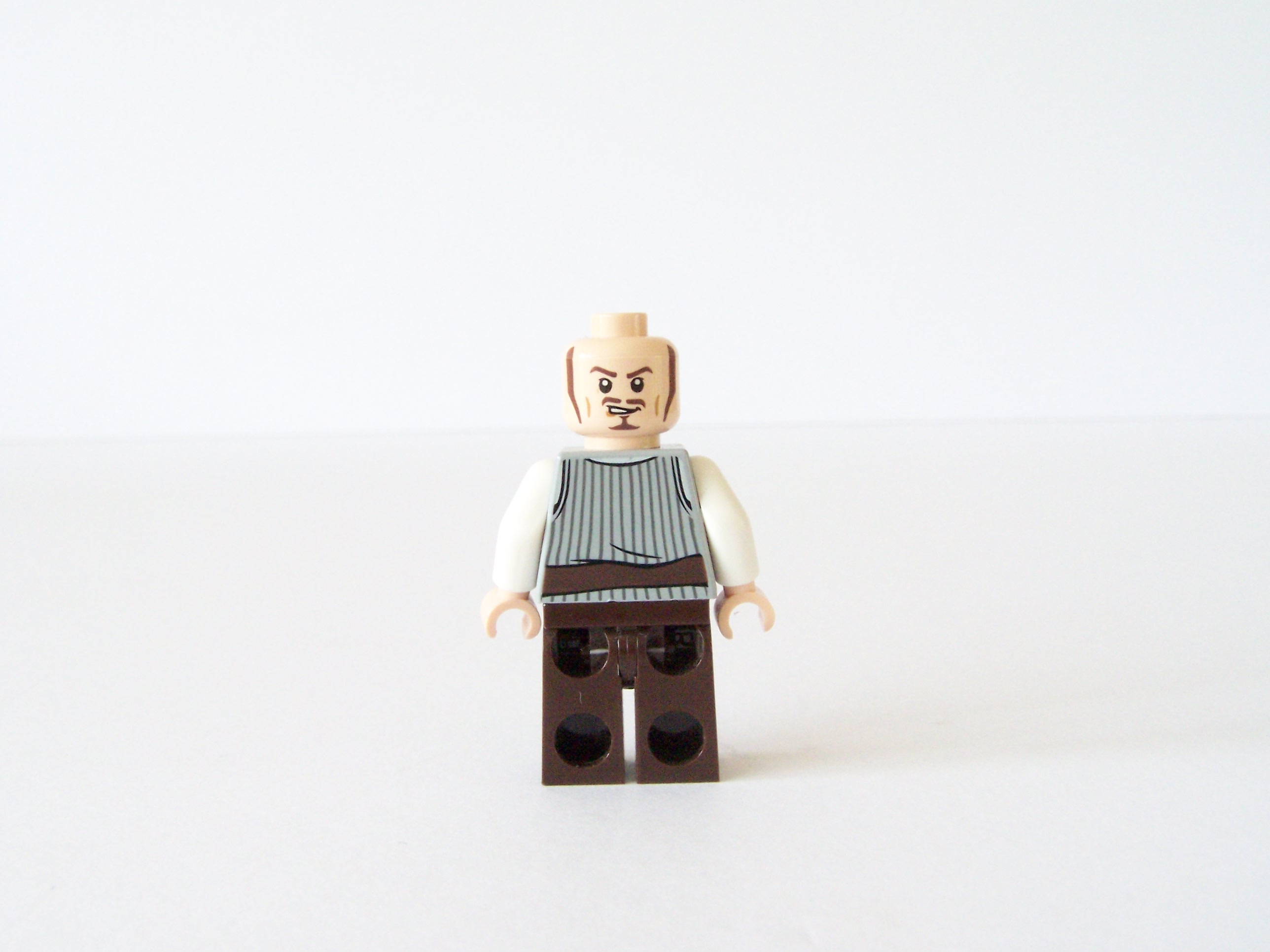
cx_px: 635
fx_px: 1578
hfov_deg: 43.9
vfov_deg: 33.6
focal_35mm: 43
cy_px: 476
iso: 400
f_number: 5.6
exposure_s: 1/6
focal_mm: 7.1
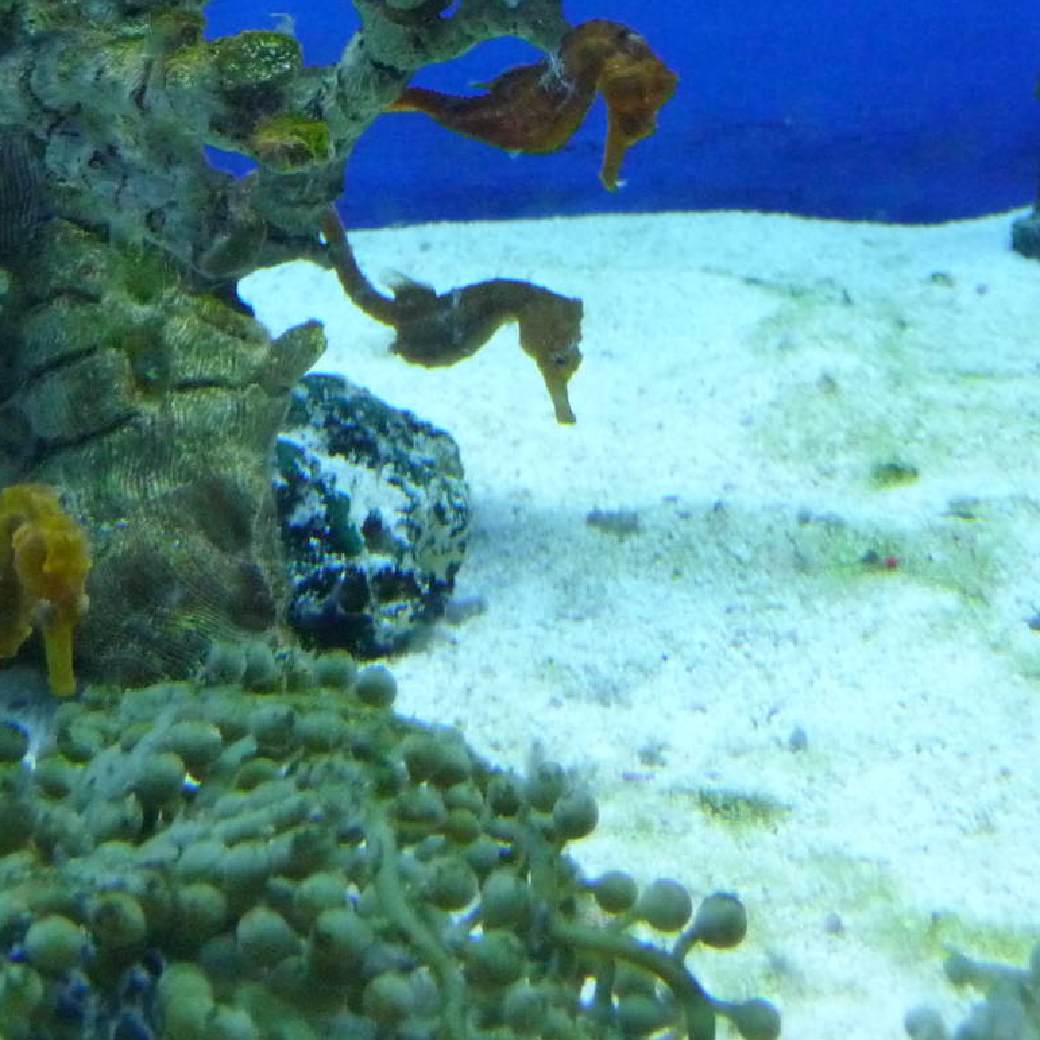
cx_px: 155
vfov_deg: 26.0
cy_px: 391
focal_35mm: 66
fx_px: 2243
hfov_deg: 25.5
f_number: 3.7
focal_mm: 6
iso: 640
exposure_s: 1/60
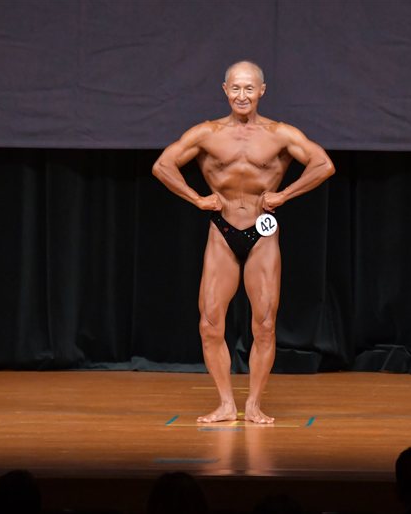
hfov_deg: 4.3
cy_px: 257
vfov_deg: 5.4
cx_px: 248
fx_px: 5491
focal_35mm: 361
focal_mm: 170
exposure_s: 1/400
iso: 5000
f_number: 5.6
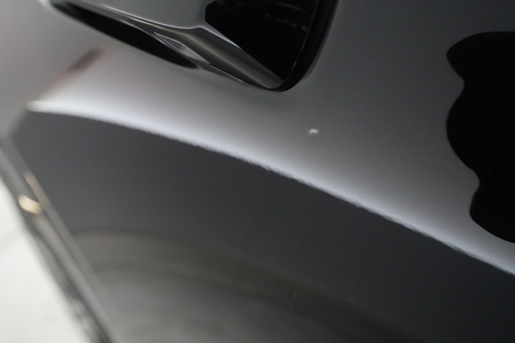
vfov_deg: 53.1
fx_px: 343
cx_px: 258
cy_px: 172
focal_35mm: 24
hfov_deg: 73.8
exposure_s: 1/200
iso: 10000
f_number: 5
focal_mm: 24
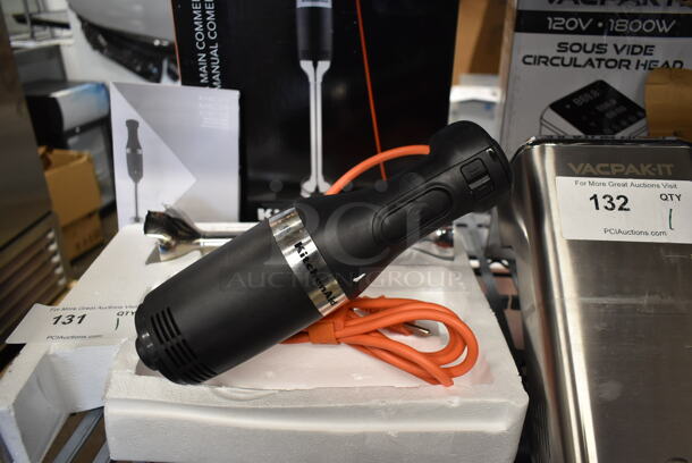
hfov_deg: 67.3
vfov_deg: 48.0
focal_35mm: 27
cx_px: 346
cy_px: 232
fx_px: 519
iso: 800
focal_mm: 18
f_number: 3.5
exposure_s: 1/30
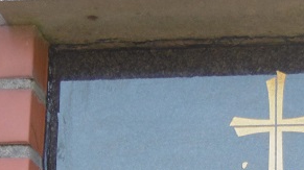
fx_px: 1425
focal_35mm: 177
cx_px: 239
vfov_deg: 6.7
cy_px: 312
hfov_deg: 12.1
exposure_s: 1/60
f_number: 4.2
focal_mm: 10.5
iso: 100
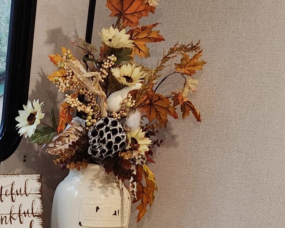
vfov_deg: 17.2
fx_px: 708
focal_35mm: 84
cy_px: 293
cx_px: -92
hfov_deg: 20.6
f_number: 1.8
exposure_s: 1/120
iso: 500
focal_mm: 5.4
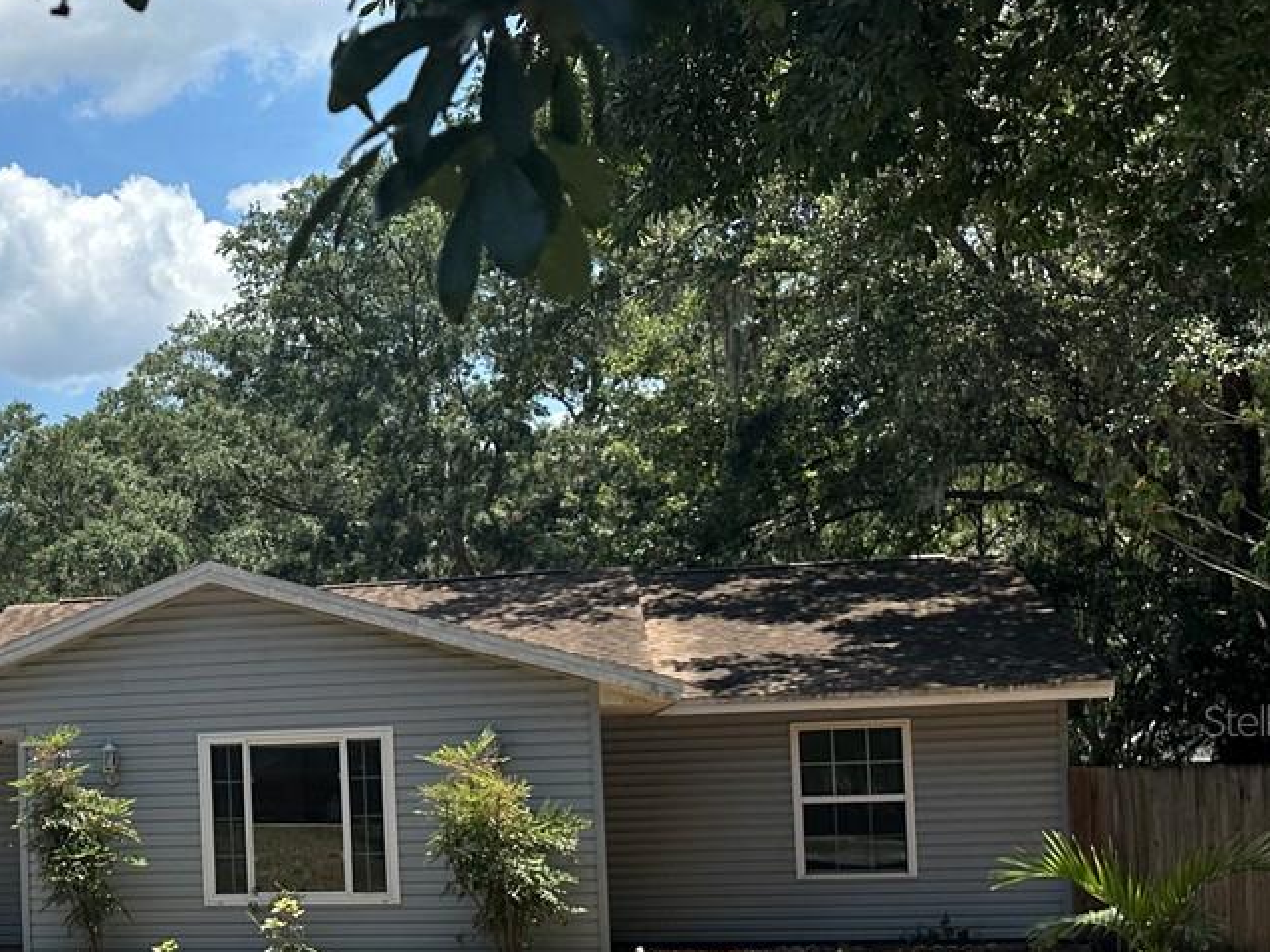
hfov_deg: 28.6
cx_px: -196
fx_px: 2201
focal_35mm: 60
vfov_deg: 24.1
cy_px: 720
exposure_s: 1/4762
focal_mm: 6.86
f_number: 1.78
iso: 80
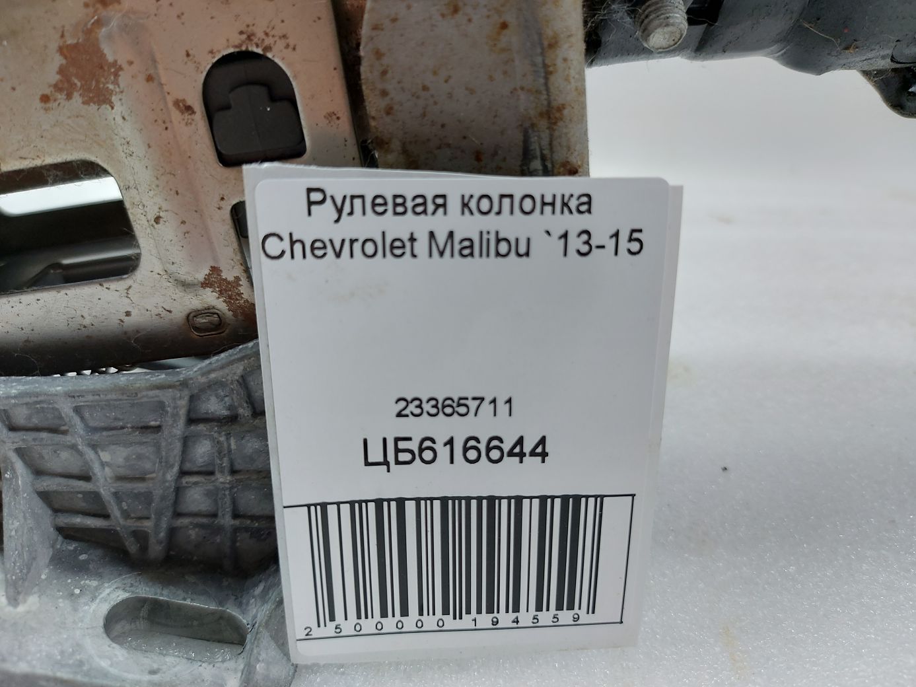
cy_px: 344
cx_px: 458
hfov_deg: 71.6
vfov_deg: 56.8
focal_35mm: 24
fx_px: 635
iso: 64
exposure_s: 1/50
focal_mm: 5.23
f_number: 1.8
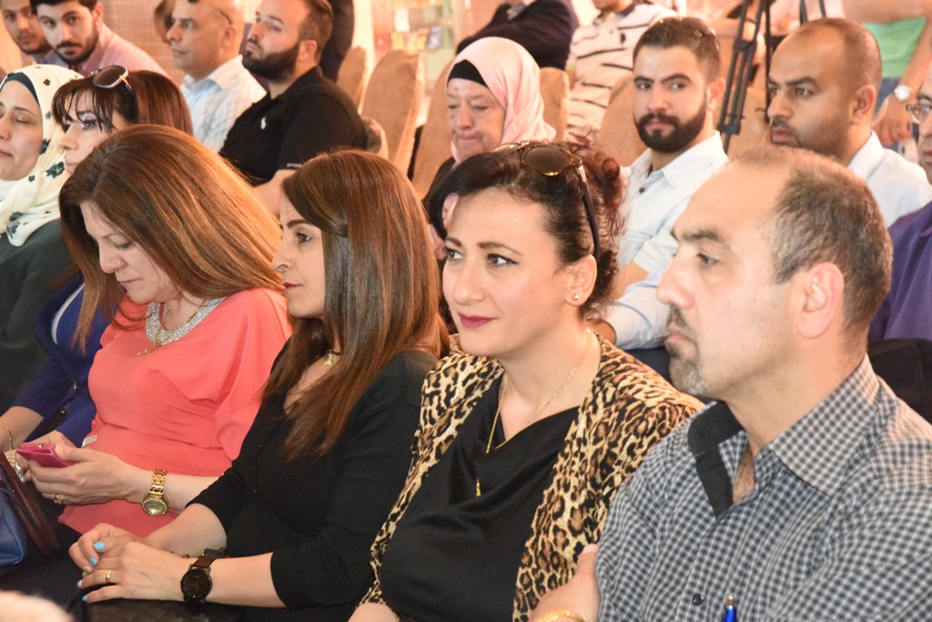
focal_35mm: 98
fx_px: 2537
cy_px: 311
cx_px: 466
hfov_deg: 20.8
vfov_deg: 14.0
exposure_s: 1/60
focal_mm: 98
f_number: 10
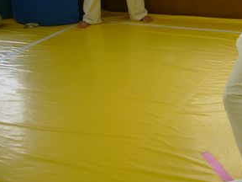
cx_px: 222
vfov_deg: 19.7
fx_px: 510
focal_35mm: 73
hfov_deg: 25.8
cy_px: 13
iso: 80
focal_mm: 5.8
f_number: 2.8
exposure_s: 1/100
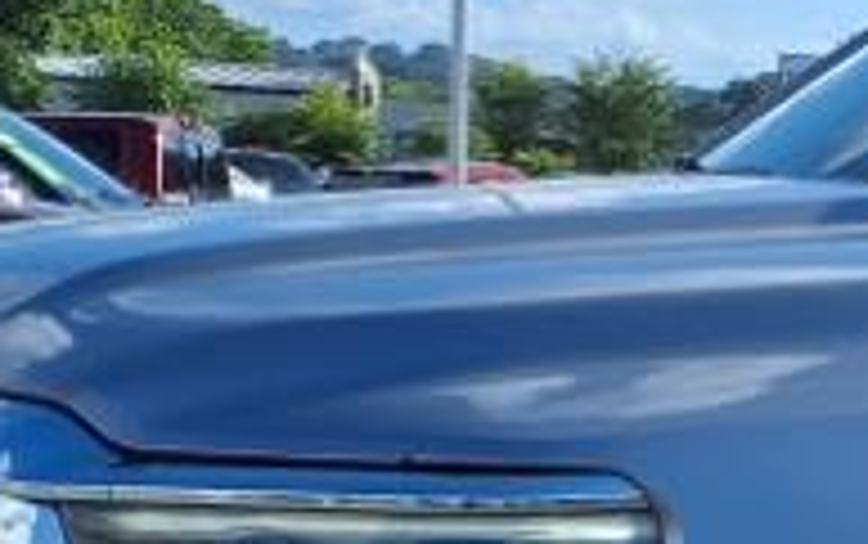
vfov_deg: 8.6
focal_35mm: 152
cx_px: 1295
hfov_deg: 13.0
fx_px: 3599
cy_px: 584
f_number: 1.9
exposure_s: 1/2500
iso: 40
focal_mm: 3.58
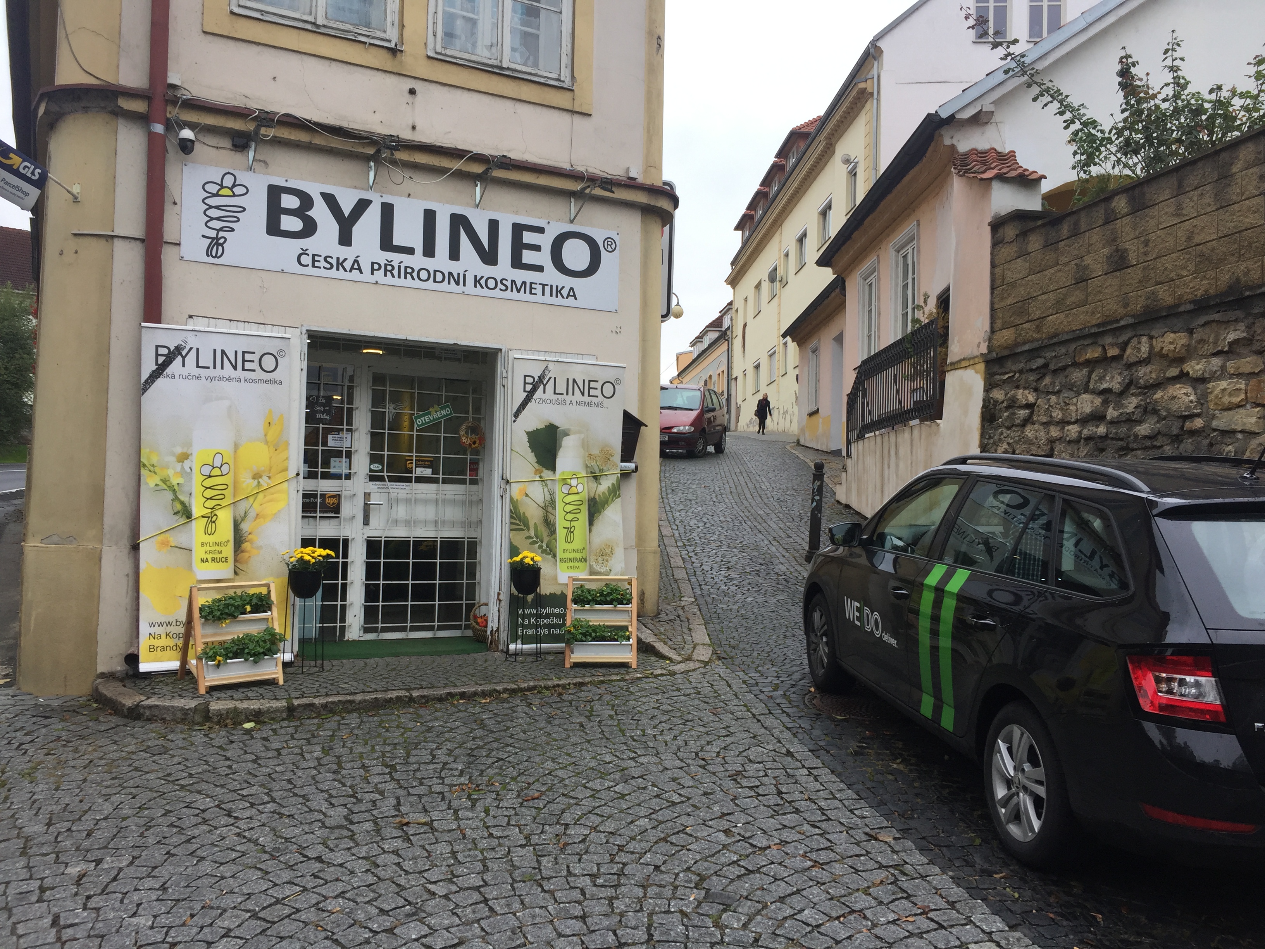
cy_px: 474
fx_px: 1060
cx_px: 632
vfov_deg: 48.2
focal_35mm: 29
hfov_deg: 61.7
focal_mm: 4.15
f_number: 2.2
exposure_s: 1/240
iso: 32
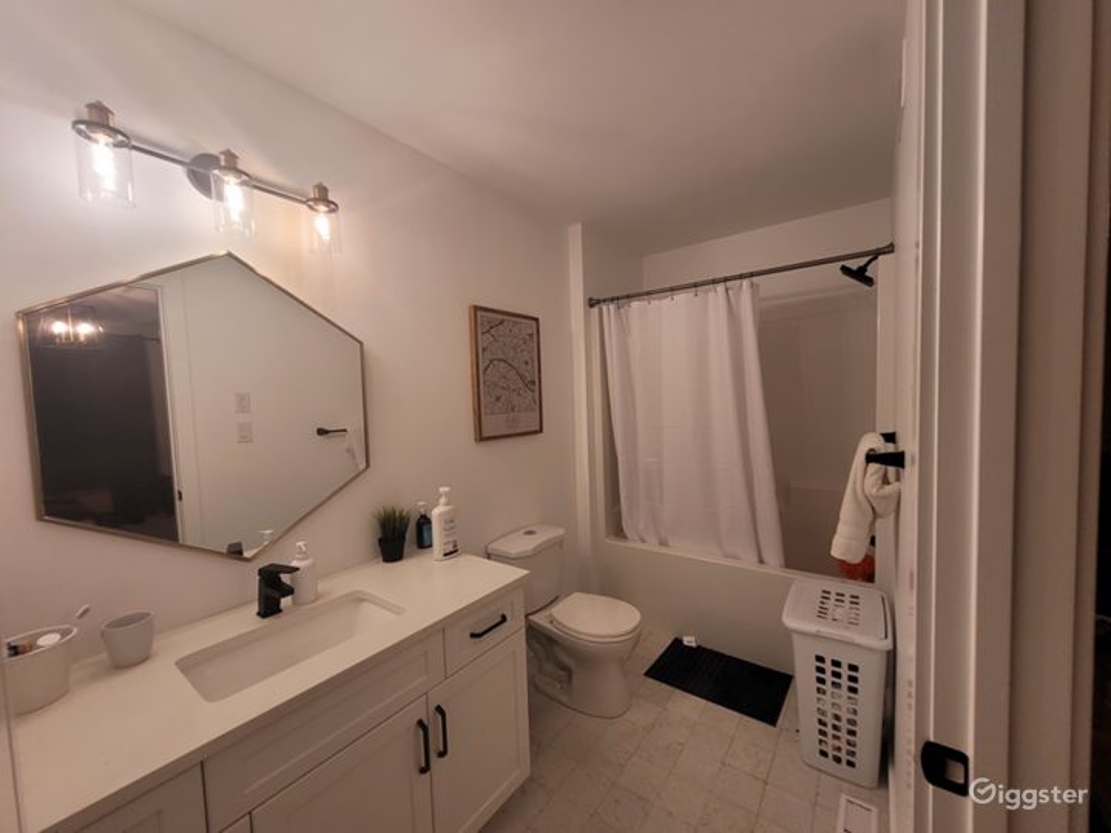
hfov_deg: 106.2
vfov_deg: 89.9
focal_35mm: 13
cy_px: 416
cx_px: 556
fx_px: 417
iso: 160
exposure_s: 1/59
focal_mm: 1.74
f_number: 2.2
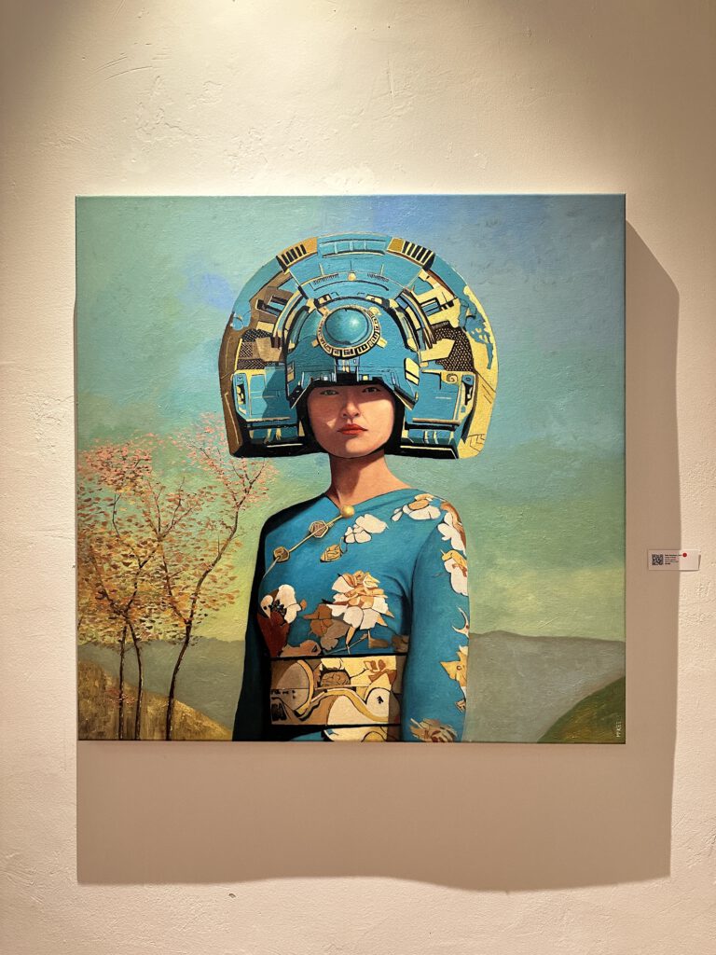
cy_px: 478
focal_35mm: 24
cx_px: 358
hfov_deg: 56.8
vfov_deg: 71.6
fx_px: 662
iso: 250
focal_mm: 6.86
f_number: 1.78
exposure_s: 1/50
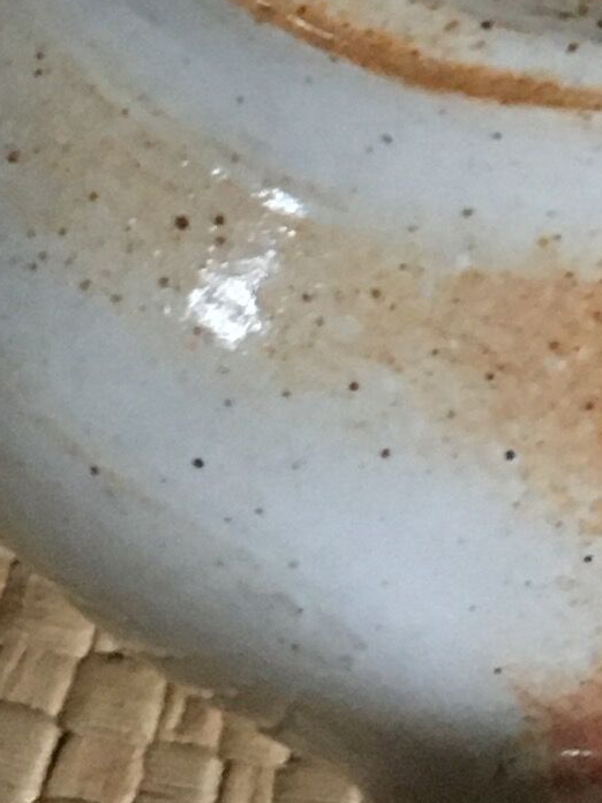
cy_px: -201
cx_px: 774
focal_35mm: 168
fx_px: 3896
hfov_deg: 8.7
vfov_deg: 11.5
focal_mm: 4.15
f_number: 2.2
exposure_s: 1/20
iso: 200
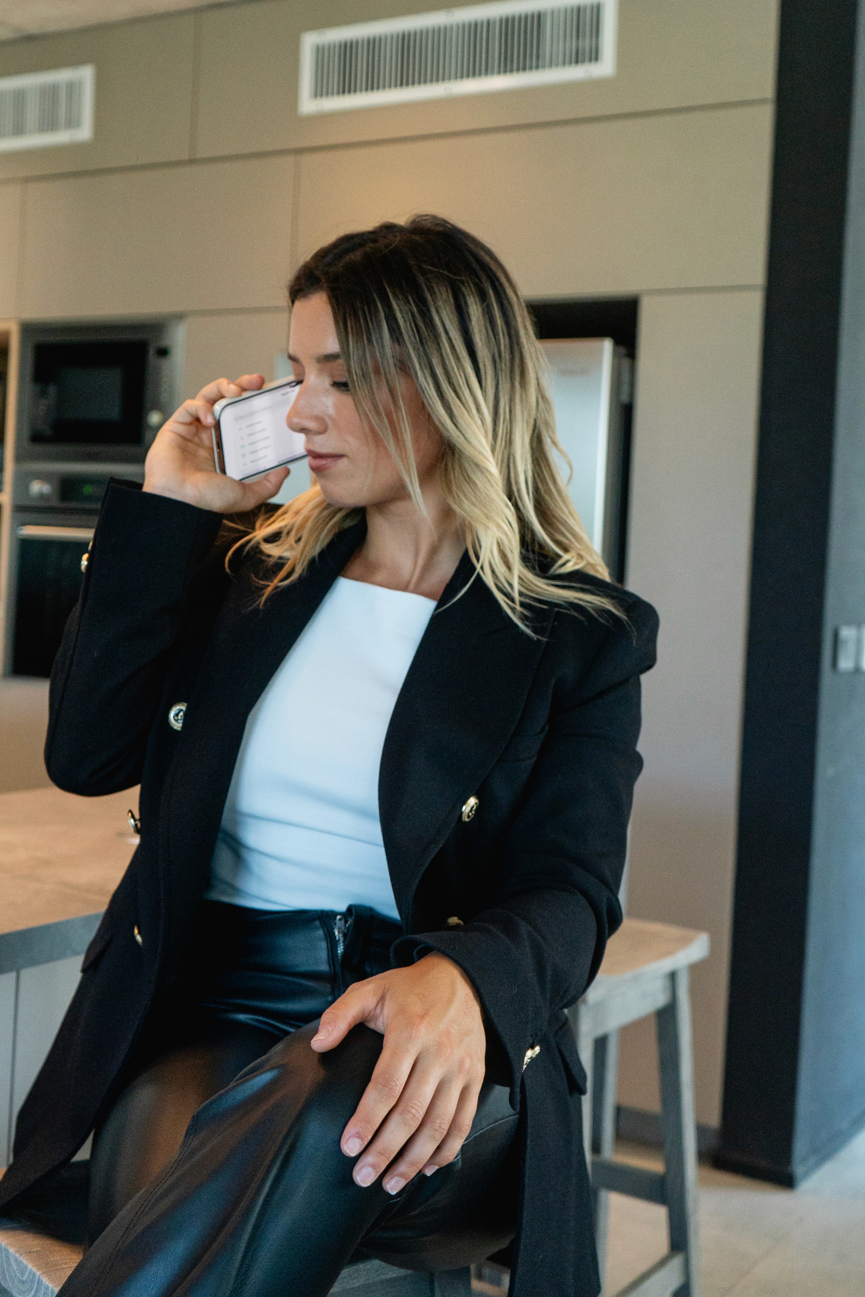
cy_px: 573
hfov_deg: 29.2
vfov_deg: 42.7
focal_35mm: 46
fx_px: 1658
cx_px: 335
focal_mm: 31
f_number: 4
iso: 2500
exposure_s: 1/800
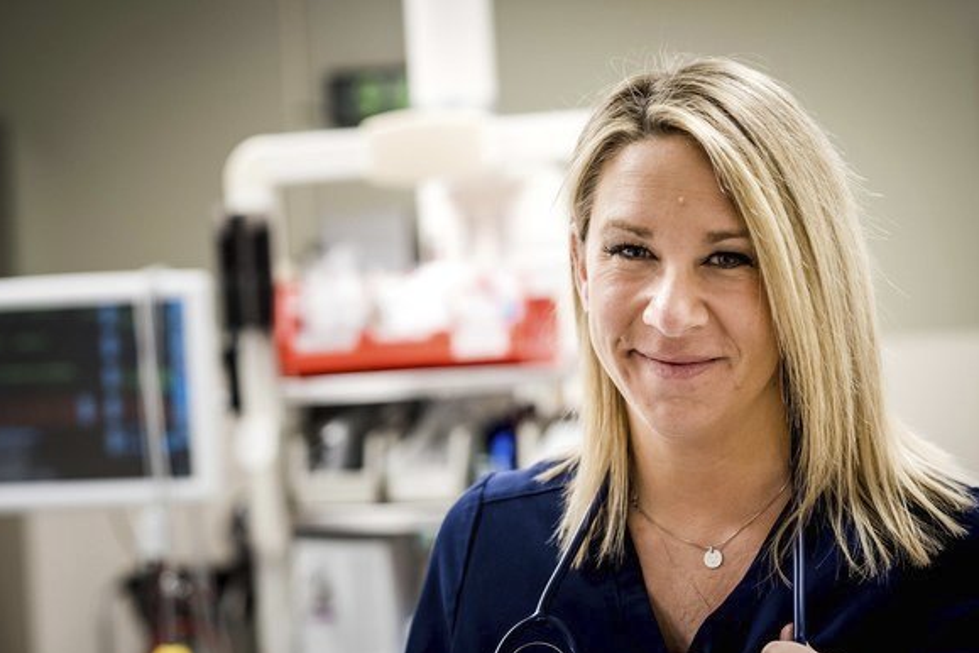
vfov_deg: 15.7
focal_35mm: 87
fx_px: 2366
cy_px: 337
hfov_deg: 23.4
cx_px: 489
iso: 2000
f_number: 2.5
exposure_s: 1/250
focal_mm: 56
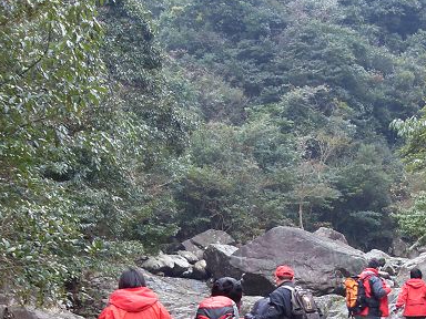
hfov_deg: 24.5
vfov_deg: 18.6
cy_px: 320
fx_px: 948
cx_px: 400
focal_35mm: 77
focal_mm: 6.3
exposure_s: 1/60
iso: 100
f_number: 2.8
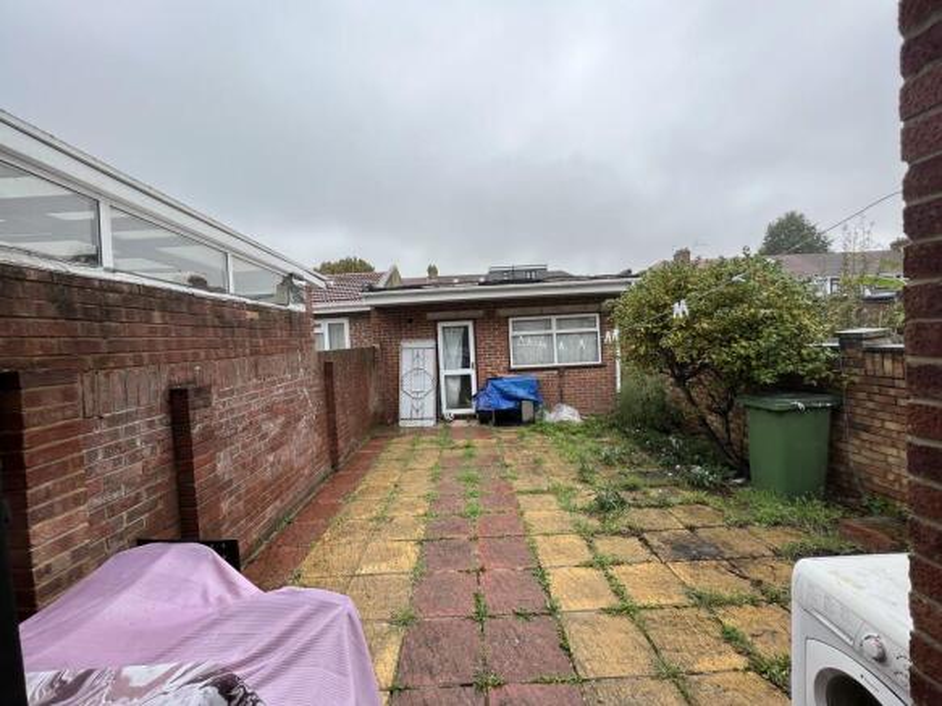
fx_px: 354
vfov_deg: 89.9
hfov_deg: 106.2
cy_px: 353
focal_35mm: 13
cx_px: 471
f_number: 1.8
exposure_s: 1/145
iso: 32
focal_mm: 1.57
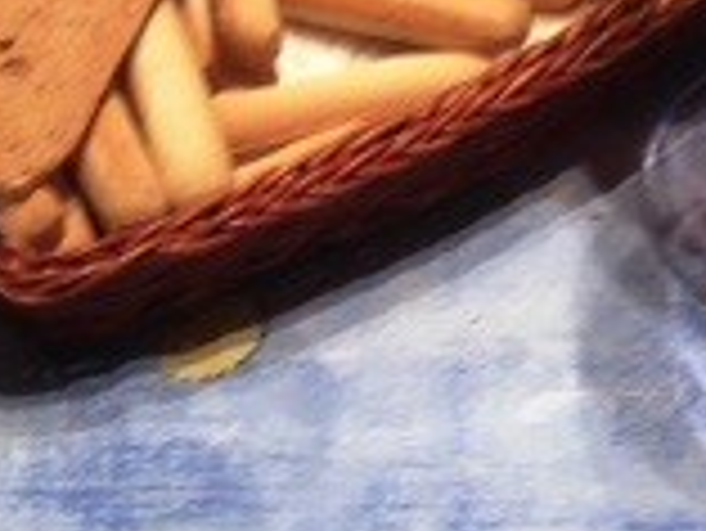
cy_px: -230
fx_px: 4388
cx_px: 454
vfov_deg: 6.8
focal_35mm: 215
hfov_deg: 9.2
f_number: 2.4
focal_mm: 4.13
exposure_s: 1/40
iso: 64
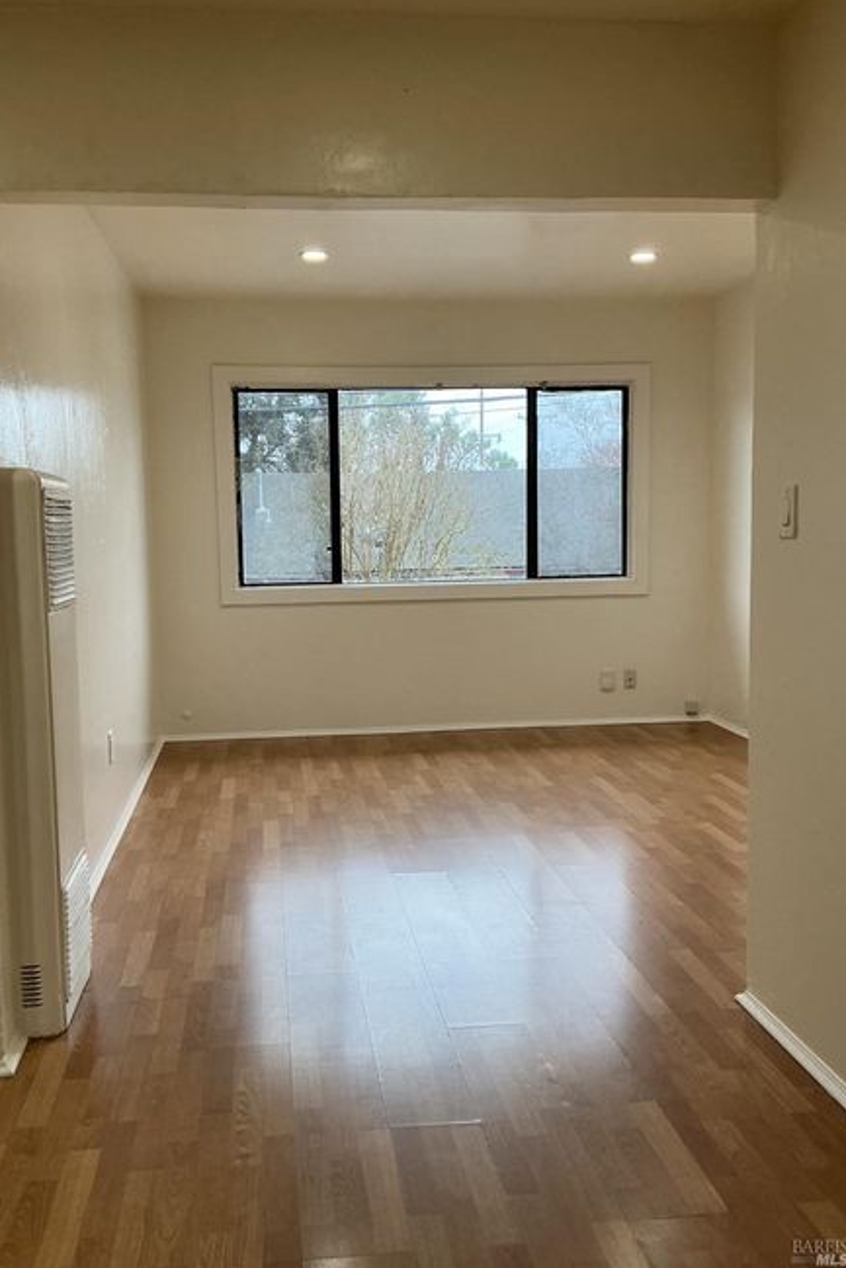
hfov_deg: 42.3
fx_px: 1092
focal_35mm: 31
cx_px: 375
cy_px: 626
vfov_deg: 60.3
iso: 64
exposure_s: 1/100
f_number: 1.8
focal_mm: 3
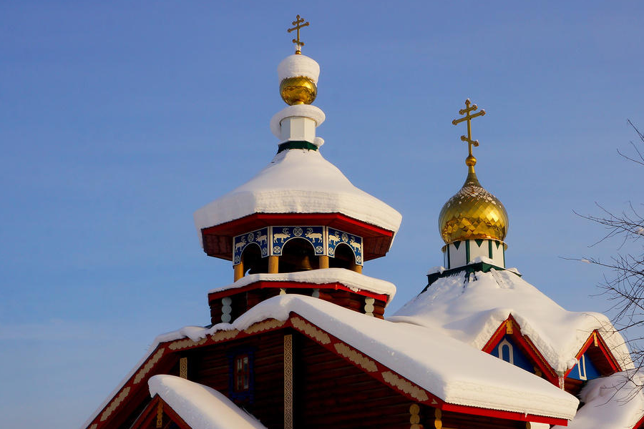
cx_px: 453
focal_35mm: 56
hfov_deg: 35.1
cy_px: 301
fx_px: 1002
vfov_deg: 24.0
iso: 64
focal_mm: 24
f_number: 18
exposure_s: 1/50
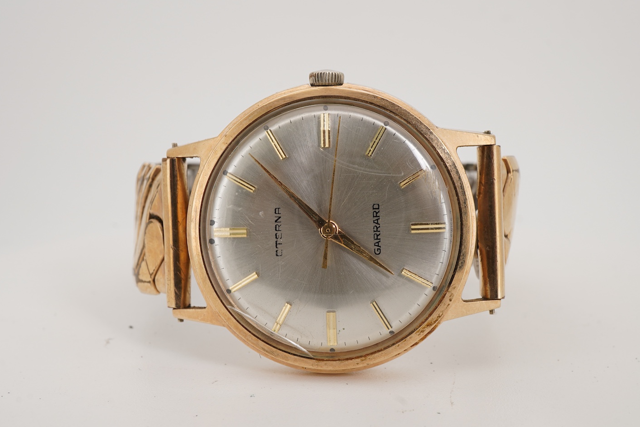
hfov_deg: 39.6
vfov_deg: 27.0
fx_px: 889
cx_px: 327
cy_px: 217
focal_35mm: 50
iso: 160
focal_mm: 30
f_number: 22
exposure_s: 1/160
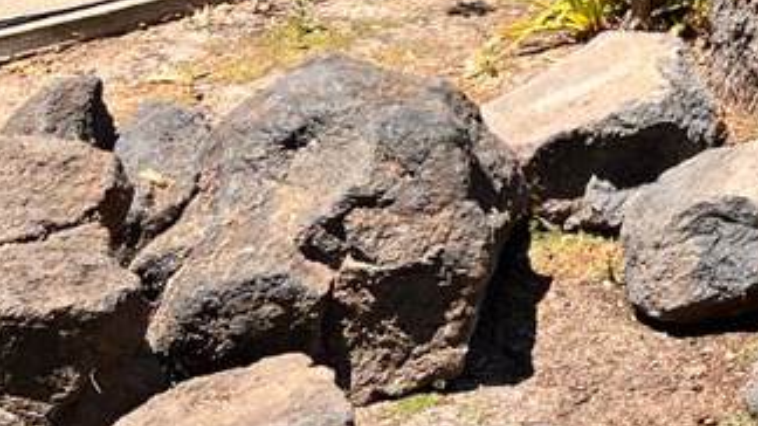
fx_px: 2250
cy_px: -449
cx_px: 1261
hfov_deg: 16.7
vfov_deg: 10.0
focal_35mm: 112
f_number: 1.5
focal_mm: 5.7
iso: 50
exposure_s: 1/3356
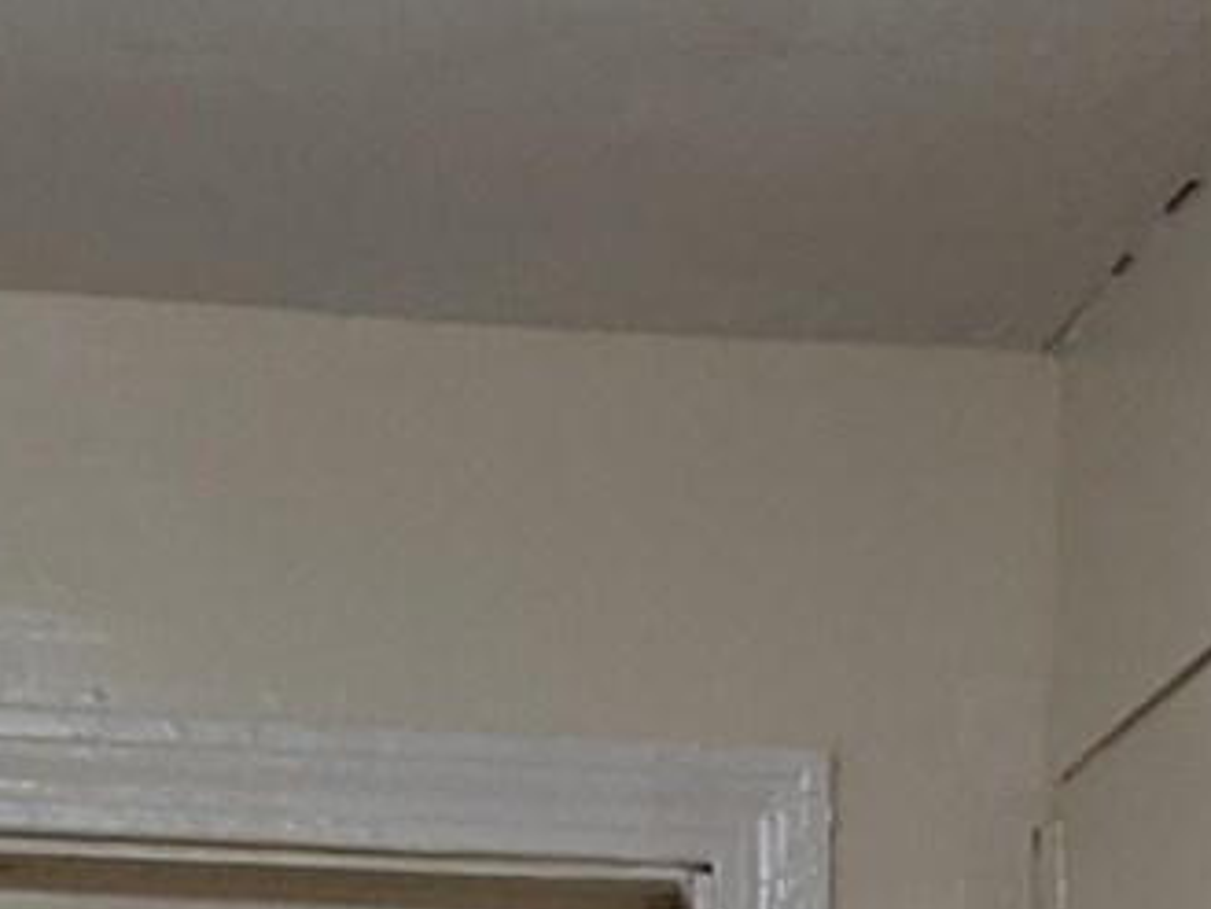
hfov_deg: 10.4
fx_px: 6614
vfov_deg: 7.0
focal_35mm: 189
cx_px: 876
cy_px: 2852
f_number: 1.73
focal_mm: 4.38
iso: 115
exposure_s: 1/120
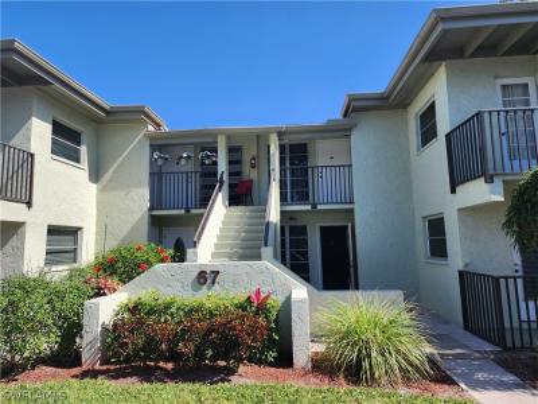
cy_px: 202
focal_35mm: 23
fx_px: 357
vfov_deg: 58.9
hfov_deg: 73.9
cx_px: 269
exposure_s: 1/823
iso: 12
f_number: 1.8
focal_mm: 6.4
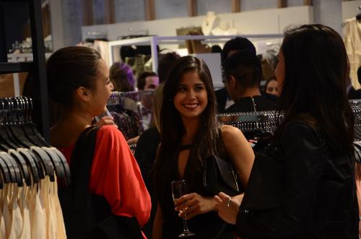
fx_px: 1201
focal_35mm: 120
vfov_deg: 11.4
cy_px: 120
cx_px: 180
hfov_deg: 17.1
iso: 250
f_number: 5.3
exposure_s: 1/40
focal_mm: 80
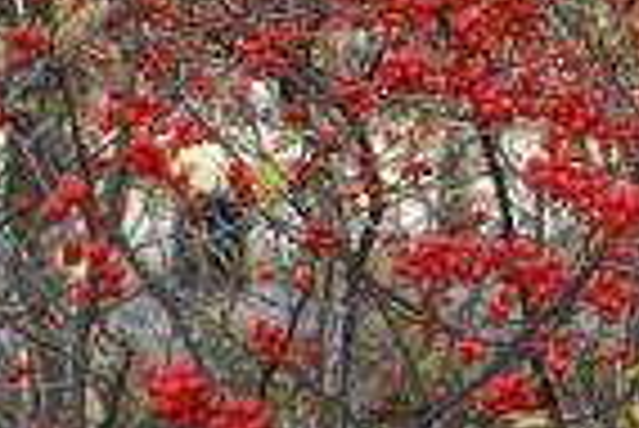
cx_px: 716
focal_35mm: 147
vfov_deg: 9.3
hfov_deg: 13.6
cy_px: 212
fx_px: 2619
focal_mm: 35
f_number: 6.3
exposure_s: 1/60
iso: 100
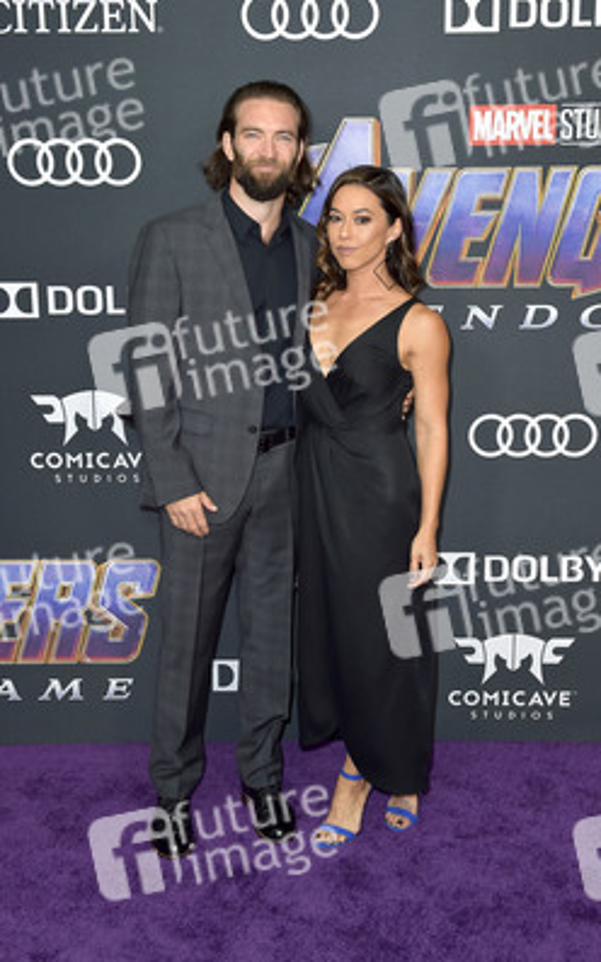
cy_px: 480
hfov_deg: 32.8
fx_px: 1022
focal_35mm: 39
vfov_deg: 50.4
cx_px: 285
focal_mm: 38
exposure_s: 1/250
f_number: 5
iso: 250
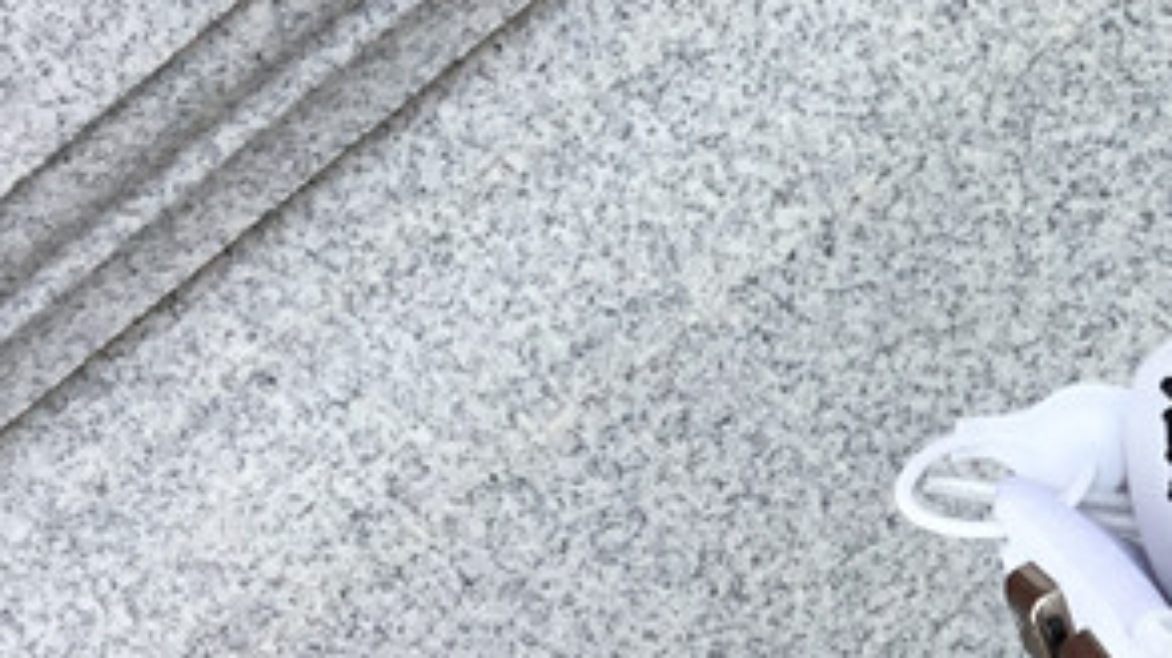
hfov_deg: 18.9
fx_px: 3231
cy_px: 447
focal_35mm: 104
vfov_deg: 11.6
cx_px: 1569
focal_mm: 3.3
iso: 25
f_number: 2.4
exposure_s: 1/213
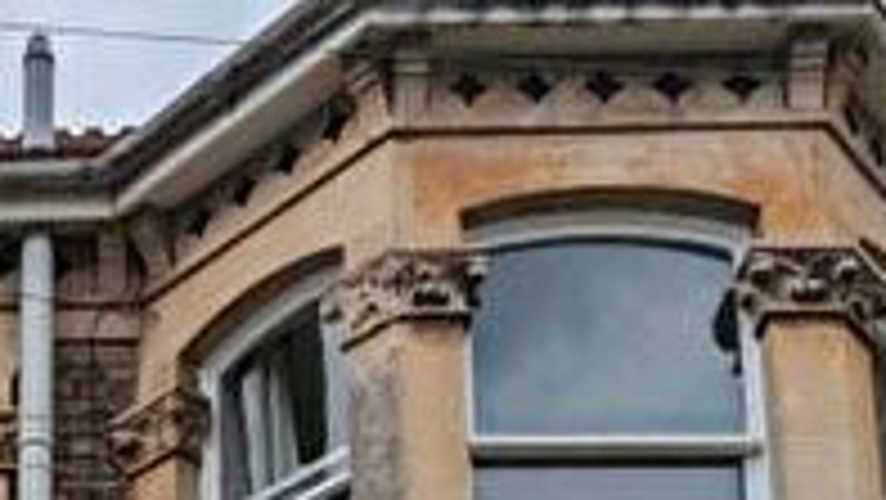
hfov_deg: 22.4
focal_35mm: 89
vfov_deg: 11.8
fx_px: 2092
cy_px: 1074
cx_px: -121
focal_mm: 1.82
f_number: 2
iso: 50
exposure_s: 1/840
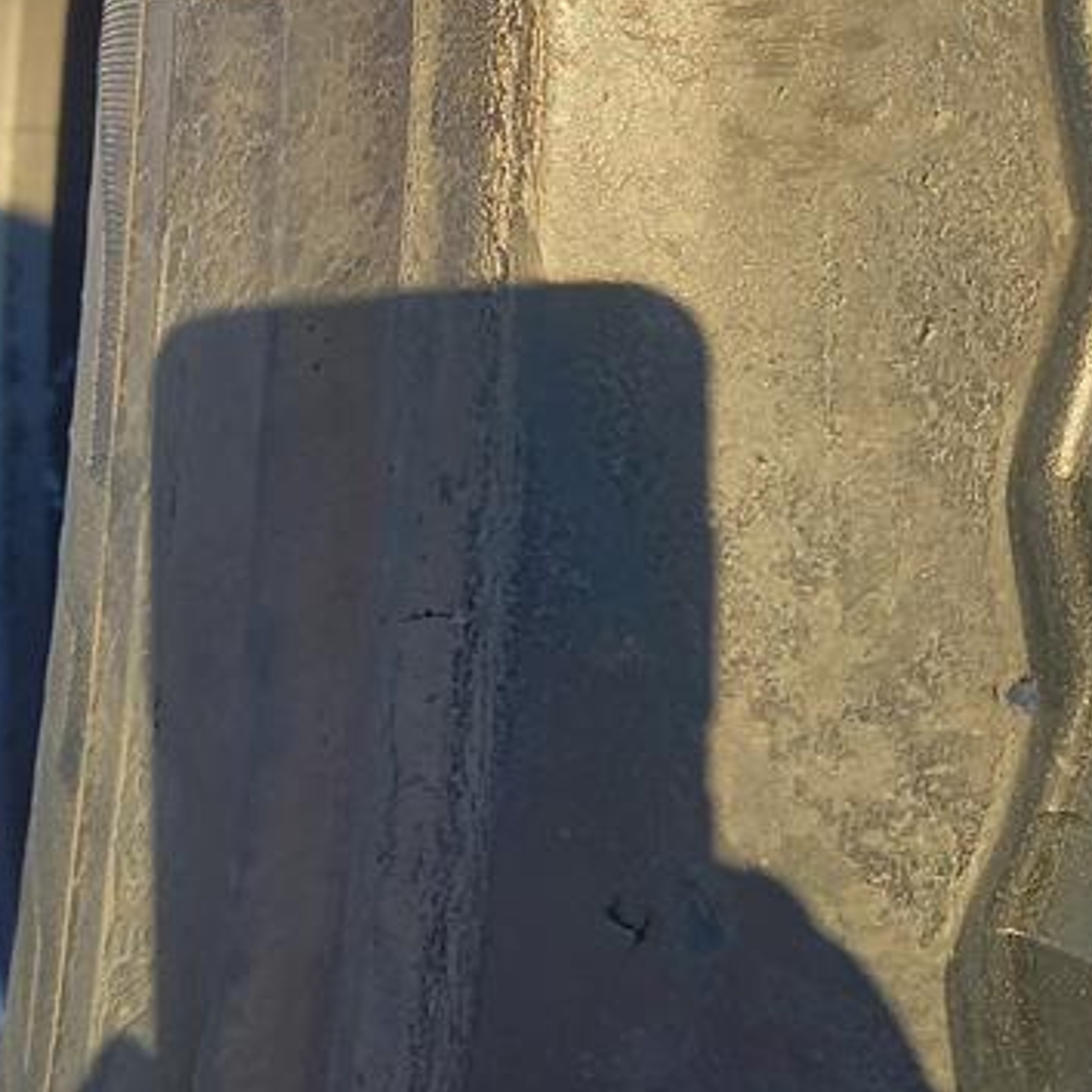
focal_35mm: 64
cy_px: 111
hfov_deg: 26.9
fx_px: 2284
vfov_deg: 26.0
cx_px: 595
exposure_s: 1/113
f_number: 1.8
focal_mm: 4.65
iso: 50
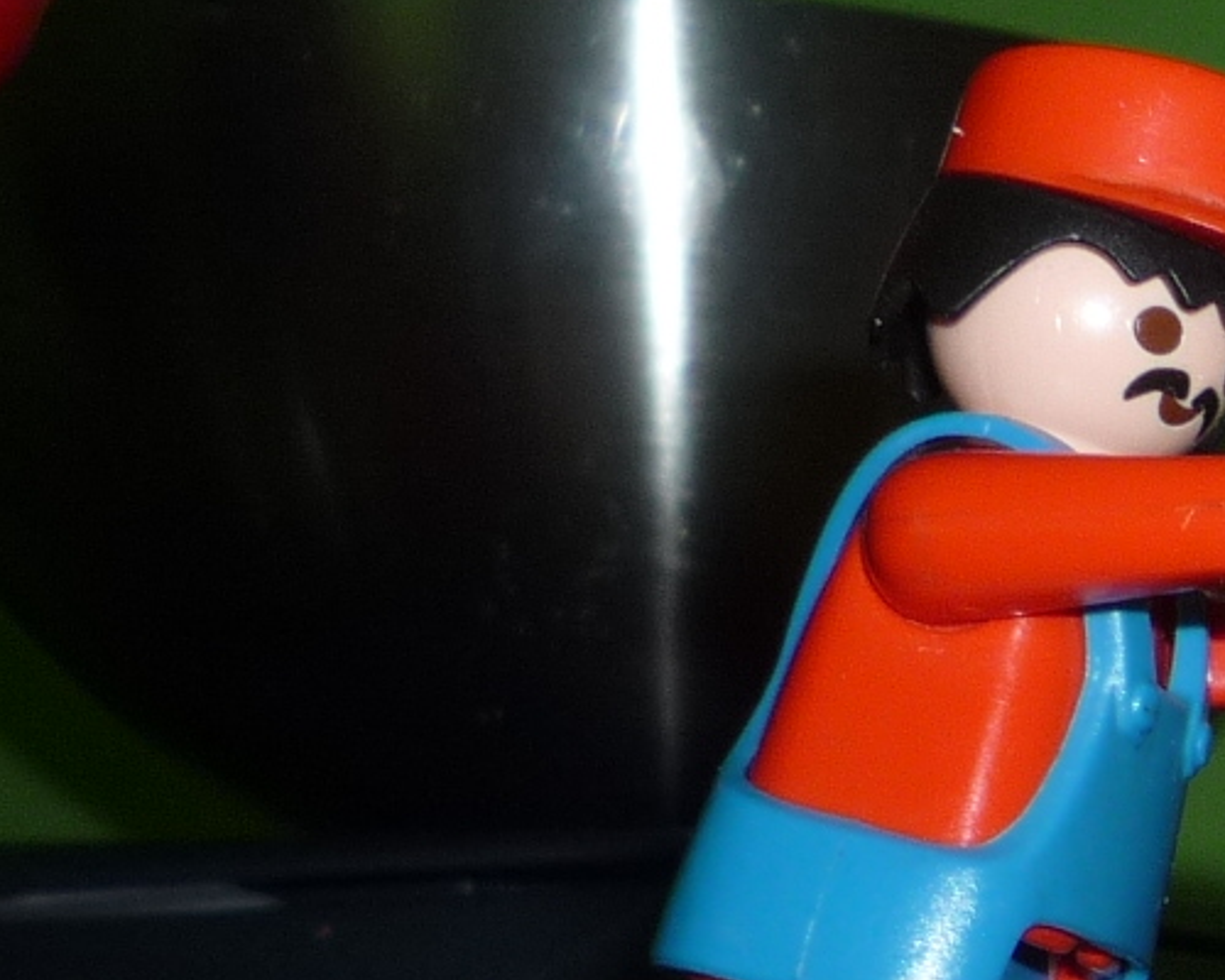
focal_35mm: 120
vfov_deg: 12.0
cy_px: 1637
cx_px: 2264
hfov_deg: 14.1
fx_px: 4351
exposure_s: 1/30
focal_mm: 5.2
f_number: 4
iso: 100
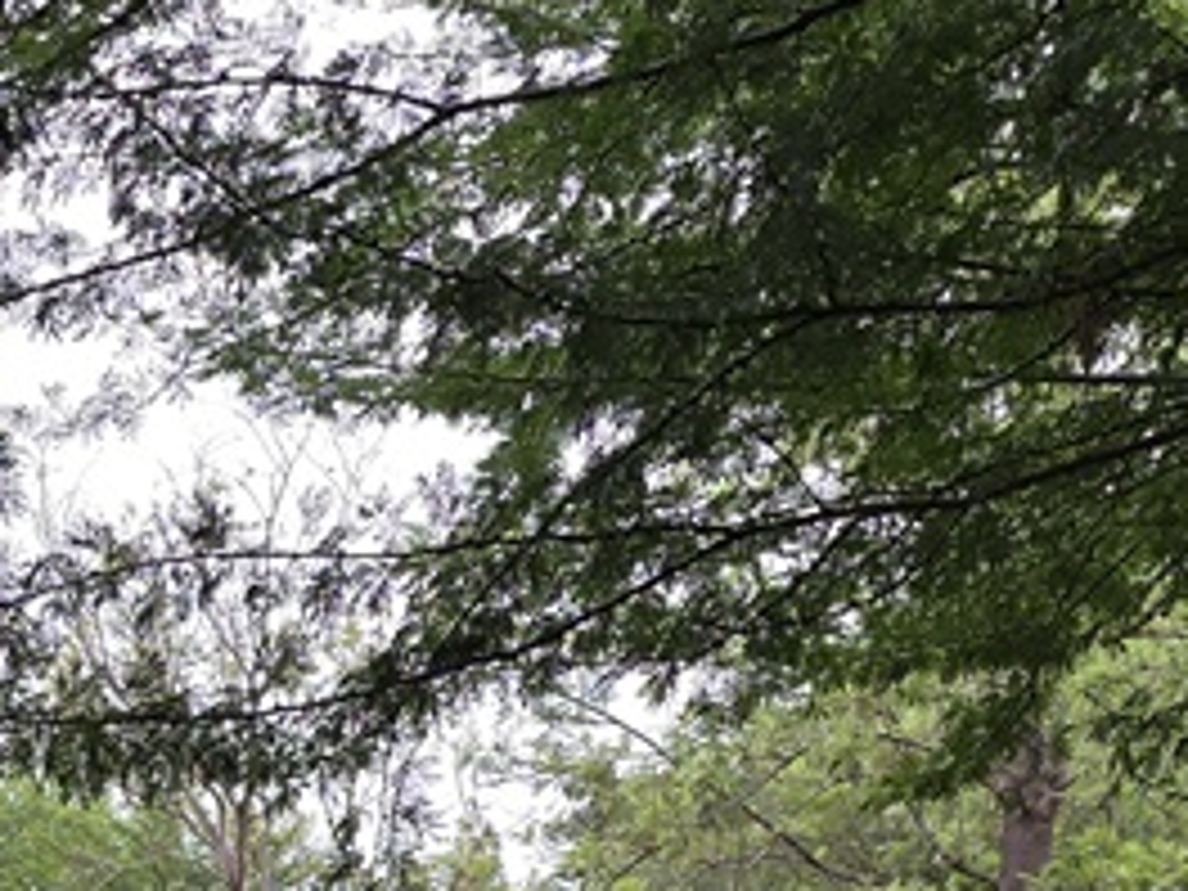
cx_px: 459
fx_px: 2986
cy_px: 1102
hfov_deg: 22.5
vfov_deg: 16.2
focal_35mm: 87
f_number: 1.7
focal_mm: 6.3
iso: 12
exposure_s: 1/181
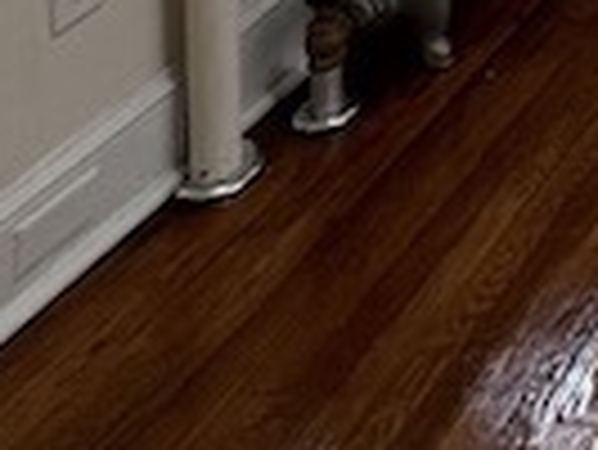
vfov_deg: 12.3
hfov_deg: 16.8
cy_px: -783
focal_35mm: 78
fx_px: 1349
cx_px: 1272
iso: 200
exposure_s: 1/120
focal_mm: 1.57
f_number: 1.8
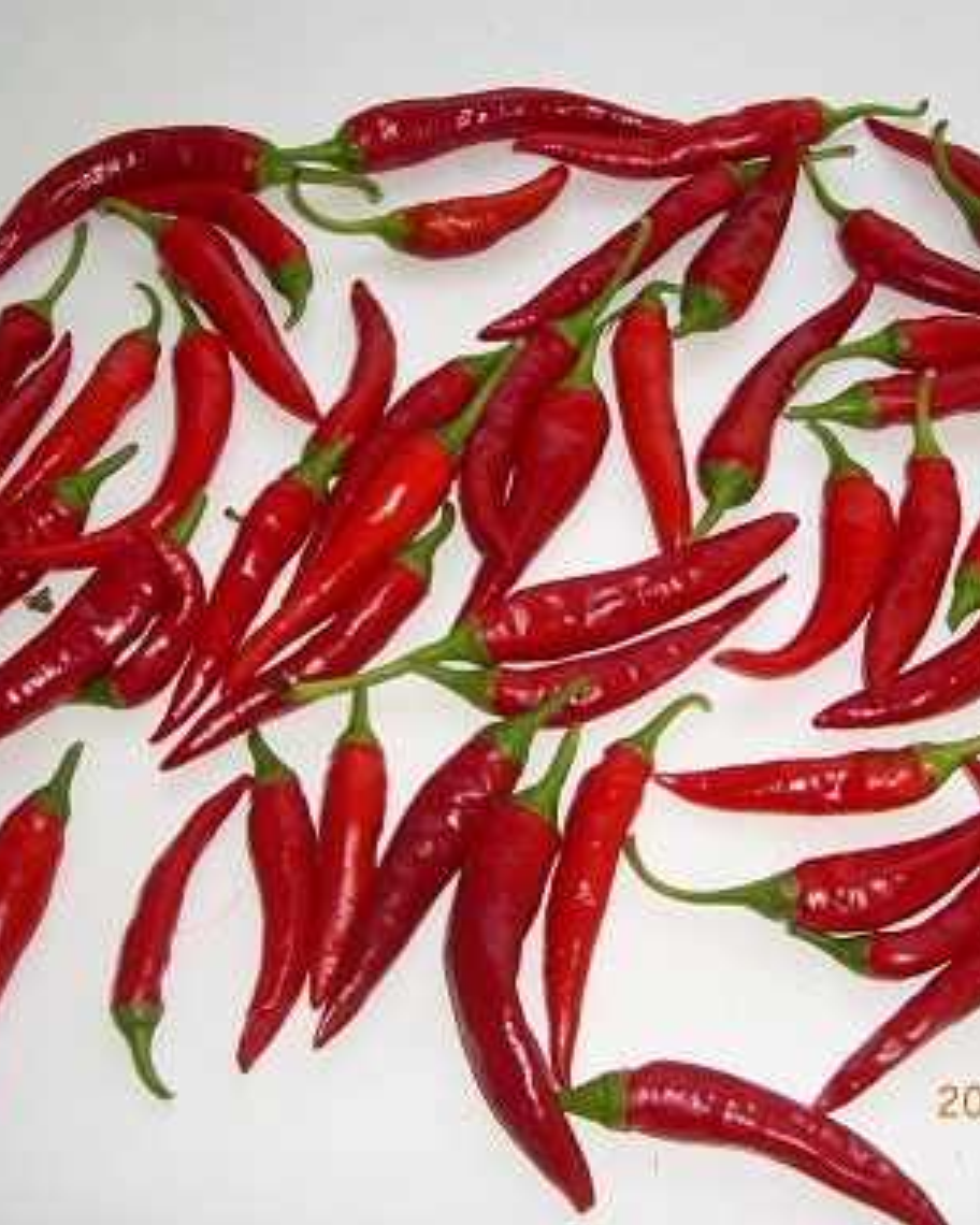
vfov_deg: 37.3
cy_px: 609
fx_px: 1813
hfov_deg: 30.2
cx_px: 590
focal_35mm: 50
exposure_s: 1/60
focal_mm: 7.9
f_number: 2.8
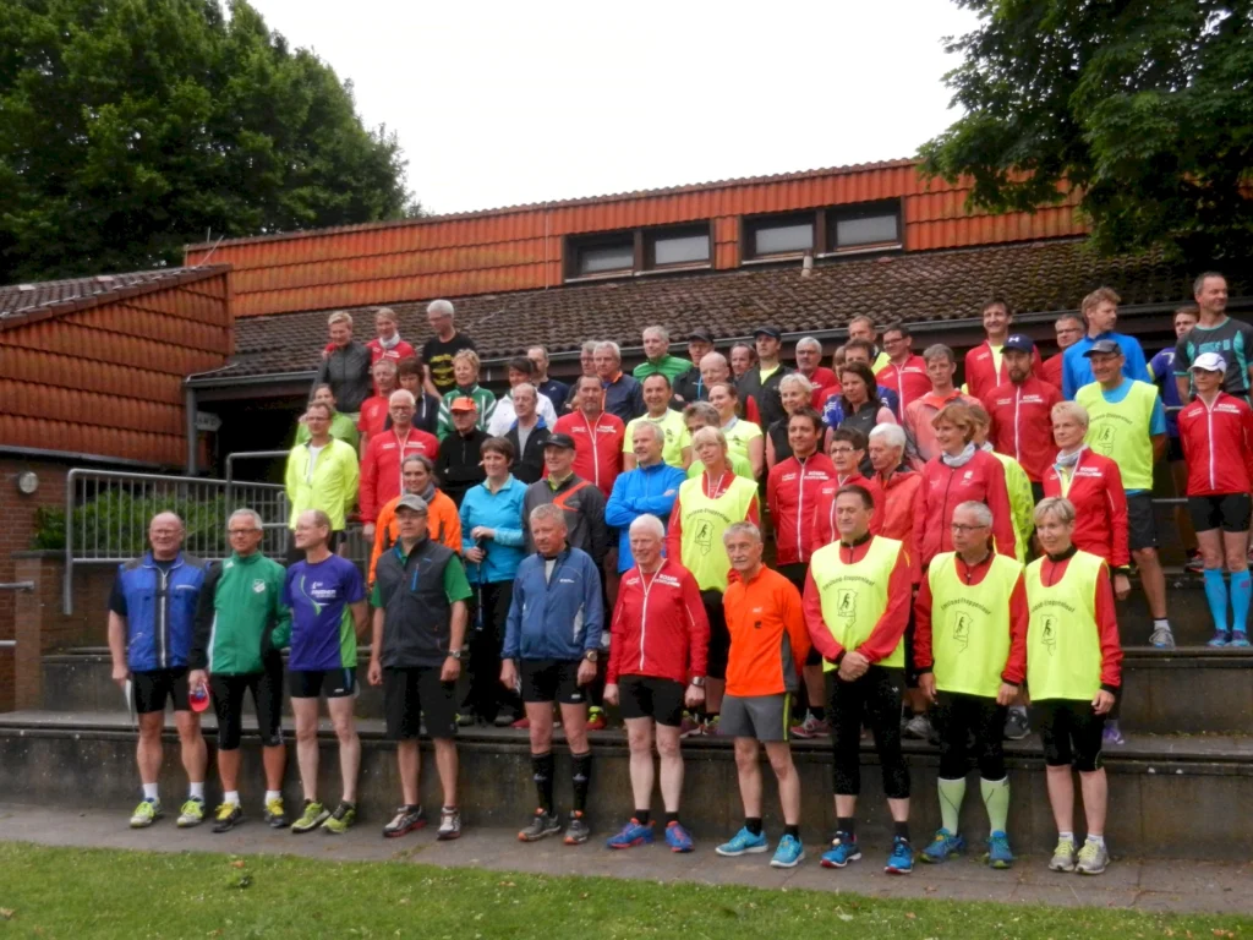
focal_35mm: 38
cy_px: 470
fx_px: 1375
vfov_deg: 37.7
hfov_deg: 49.0
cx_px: 626
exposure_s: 1/800
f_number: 4
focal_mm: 6.9
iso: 800
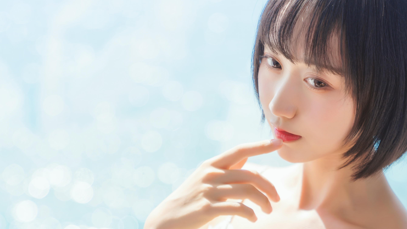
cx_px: 280
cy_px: 151
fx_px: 1176
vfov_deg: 11.1
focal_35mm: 109
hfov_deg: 19.5
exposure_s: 1/640
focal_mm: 70
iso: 160
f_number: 2.8
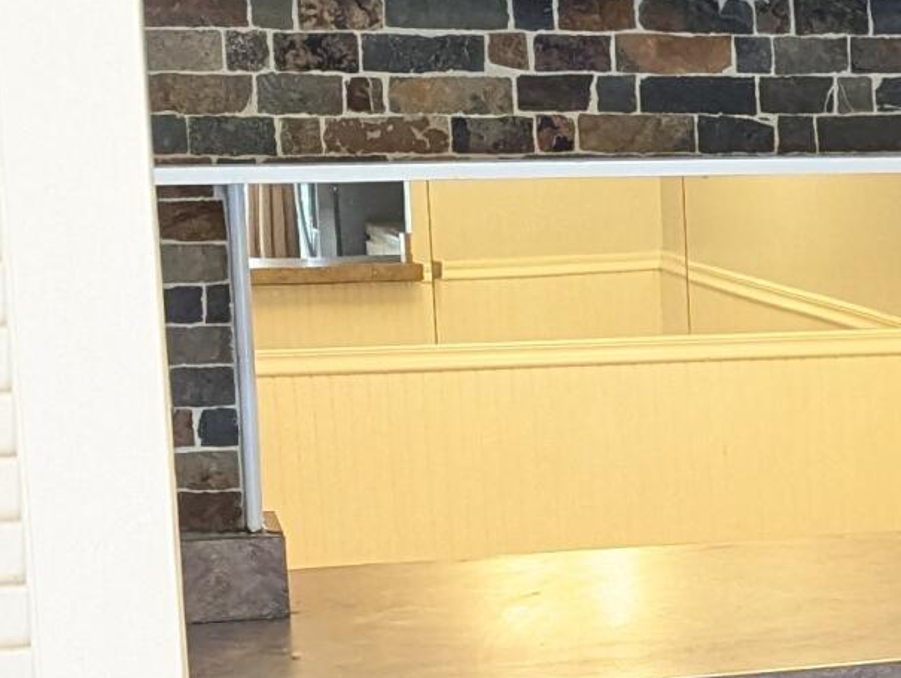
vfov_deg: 12.4
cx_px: 1467
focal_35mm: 119
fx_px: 3100
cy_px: 602
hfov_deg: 15.0
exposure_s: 1/60
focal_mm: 6.81
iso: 548
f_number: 1.85
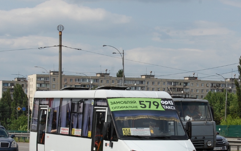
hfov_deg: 16.6
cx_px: 135
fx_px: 826
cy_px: 107
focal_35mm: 126
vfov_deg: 10.4
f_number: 10
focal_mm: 55
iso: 200
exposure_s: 1/400
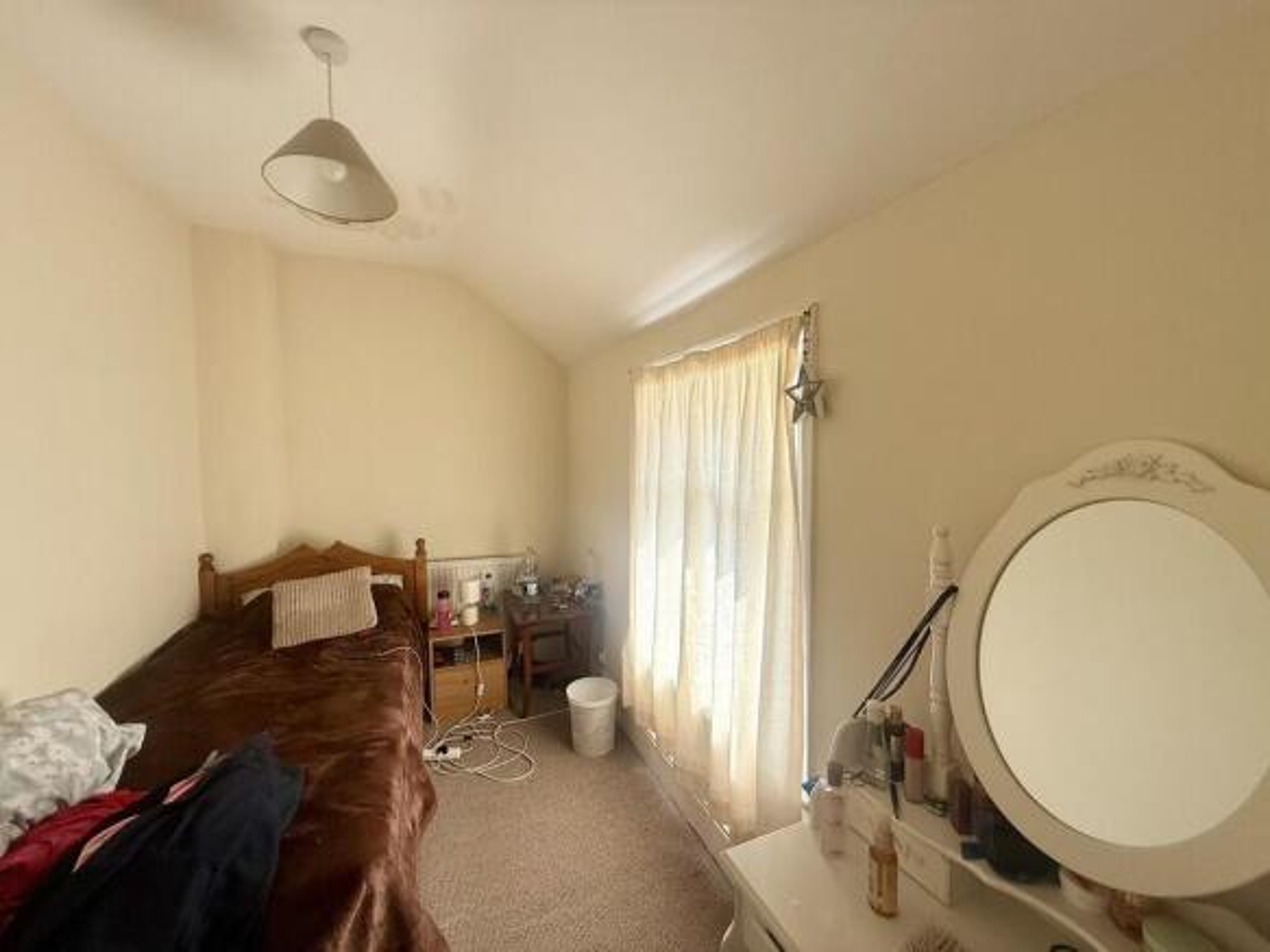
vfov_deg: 85.7
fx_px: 514
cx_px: 635
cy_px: 476
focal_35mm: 14
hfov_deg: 102.1
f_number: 2.2
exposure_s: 1/133
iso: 64
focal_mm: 2.22
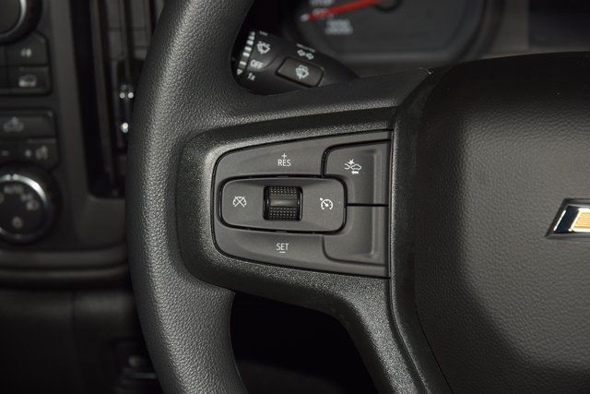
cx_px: 295
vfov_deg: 13.0
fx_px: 1721
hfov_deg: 19.5
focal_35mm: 105
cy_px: 197
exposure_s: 1/125
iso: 100
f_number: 8
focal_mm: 70
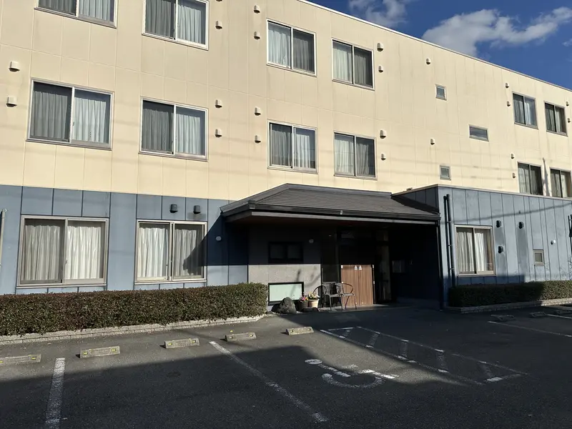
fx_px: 397
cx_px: 286
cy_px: 214
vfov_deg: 56.8
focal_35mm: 24
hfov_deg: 71.6
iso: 80
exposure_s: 1/10753
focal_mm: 6.86
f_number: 1.78
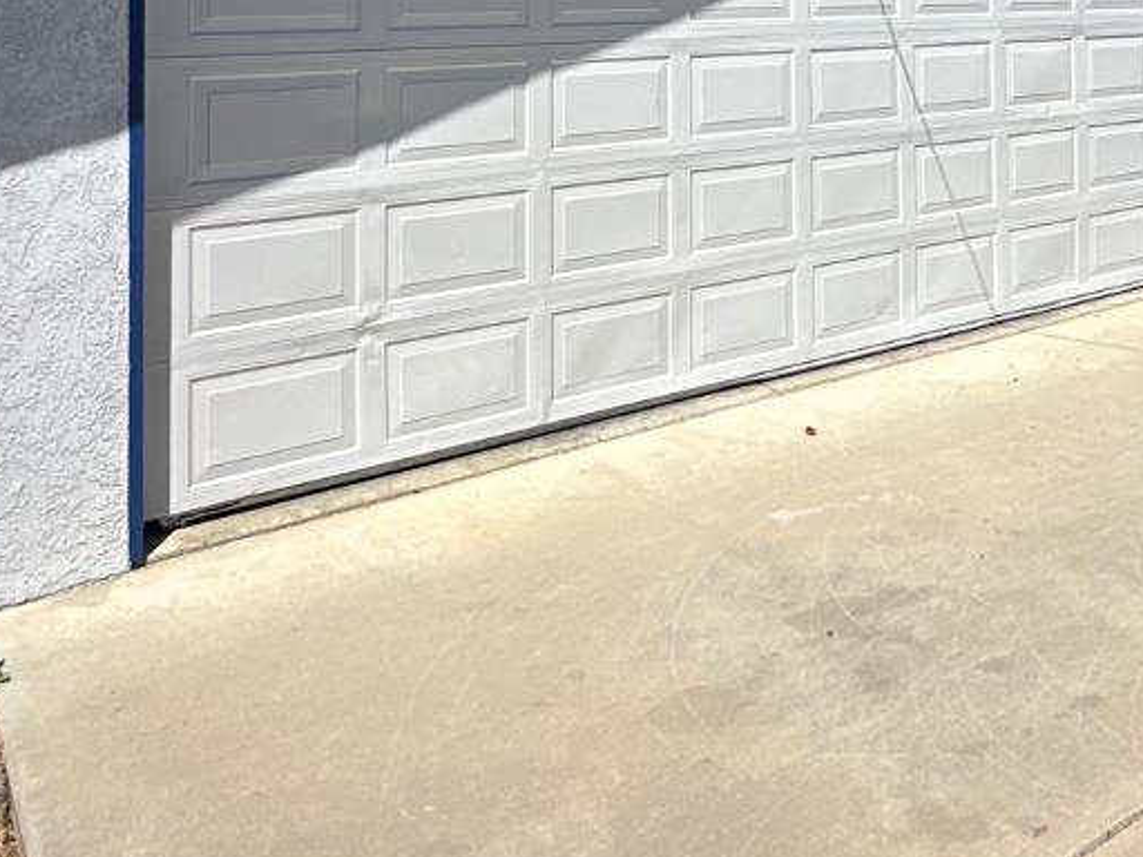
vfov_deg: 31.7
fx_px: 1354
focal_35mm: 41
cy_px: -50
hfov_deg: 44.3
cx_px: 857
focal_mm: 2.22
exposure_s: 1/3610
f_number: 2.2
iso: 50
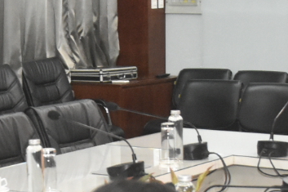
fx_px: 991
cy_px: 210
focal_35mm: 124
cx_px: 82
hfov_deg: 16.5
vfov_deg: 10.9
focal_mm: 18
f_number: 3.5
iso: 3200
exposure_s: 1/250
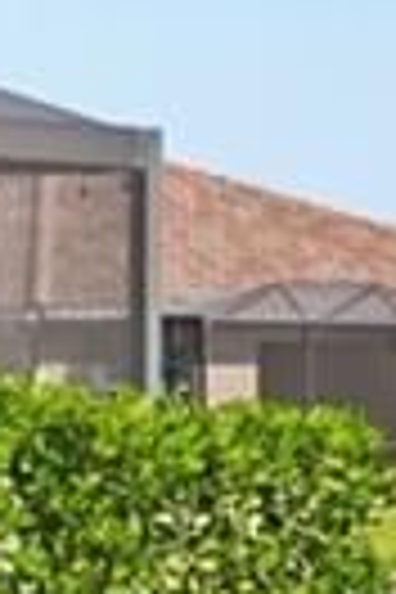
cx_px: 1737
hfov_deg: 5.1
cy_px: 304
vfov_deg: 8.9
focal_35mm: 232
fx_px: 3828
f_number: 8
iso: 400
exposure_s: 1/1250
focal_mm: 30
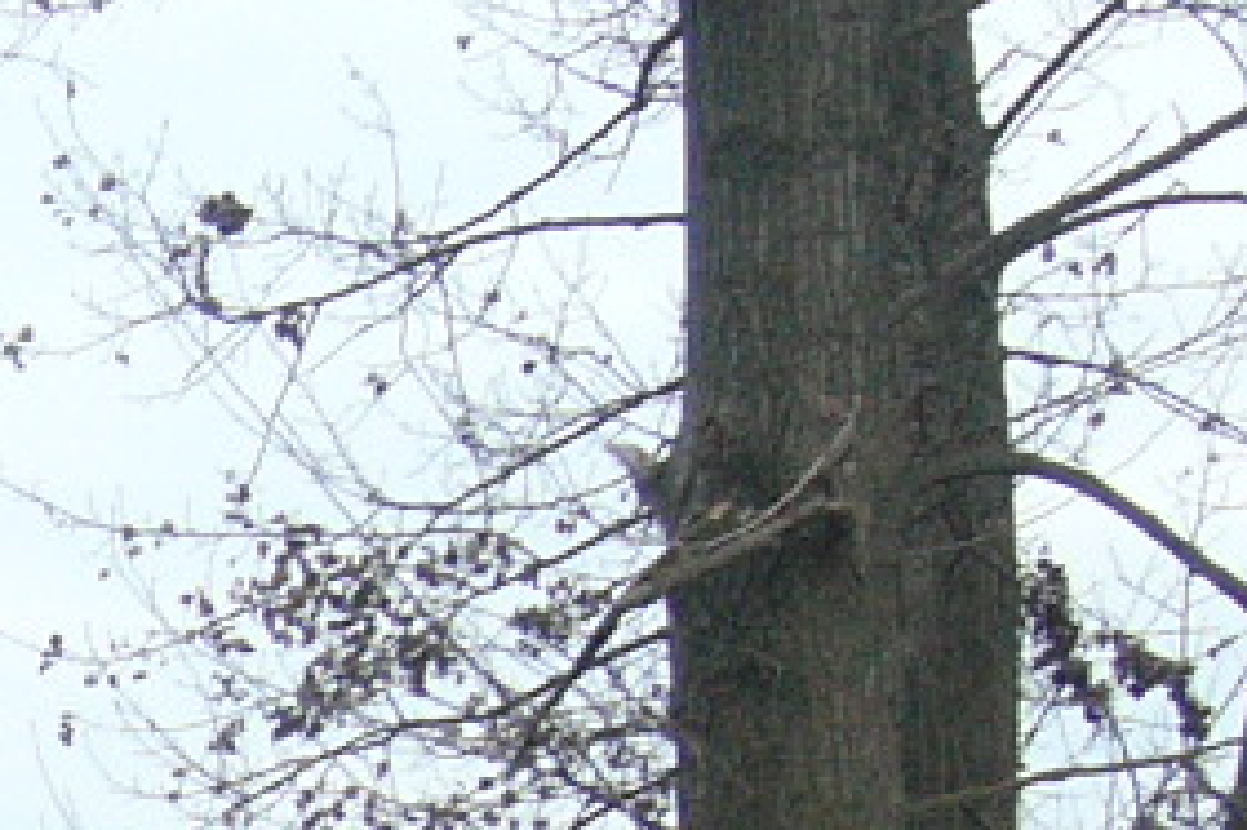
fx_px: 7547
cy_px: 1753
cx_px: -1243
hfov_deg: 8.9
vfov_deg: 6.1
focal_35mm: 218
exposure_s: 1/100
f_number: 3.2
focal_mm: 7.6
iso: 100
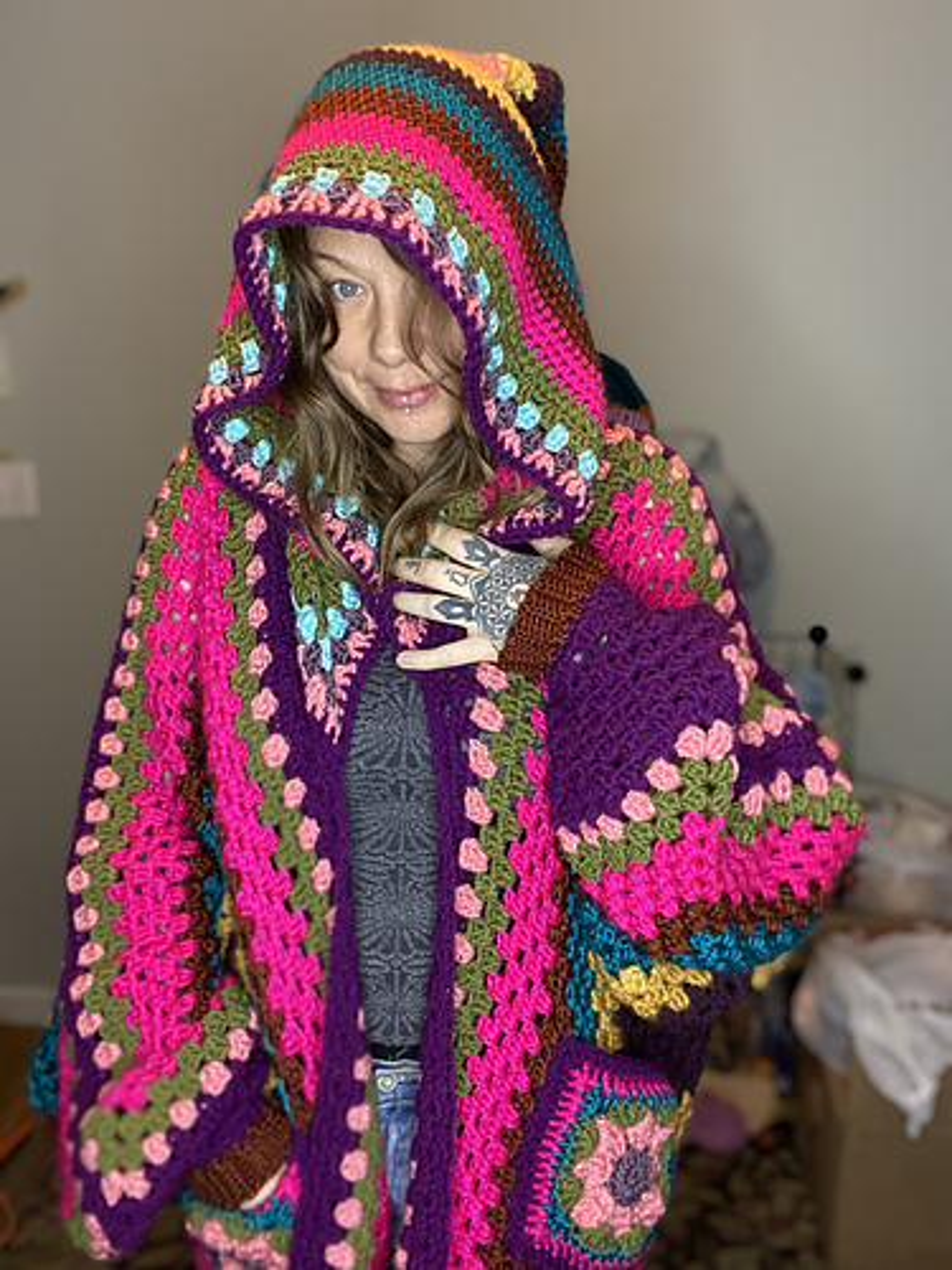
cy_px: 635
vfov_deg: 60.0
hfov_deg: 46.8
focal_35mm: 30
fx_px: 1100
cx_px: 476
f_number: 2.2
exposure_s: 1/60
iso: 125
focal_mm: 2.71
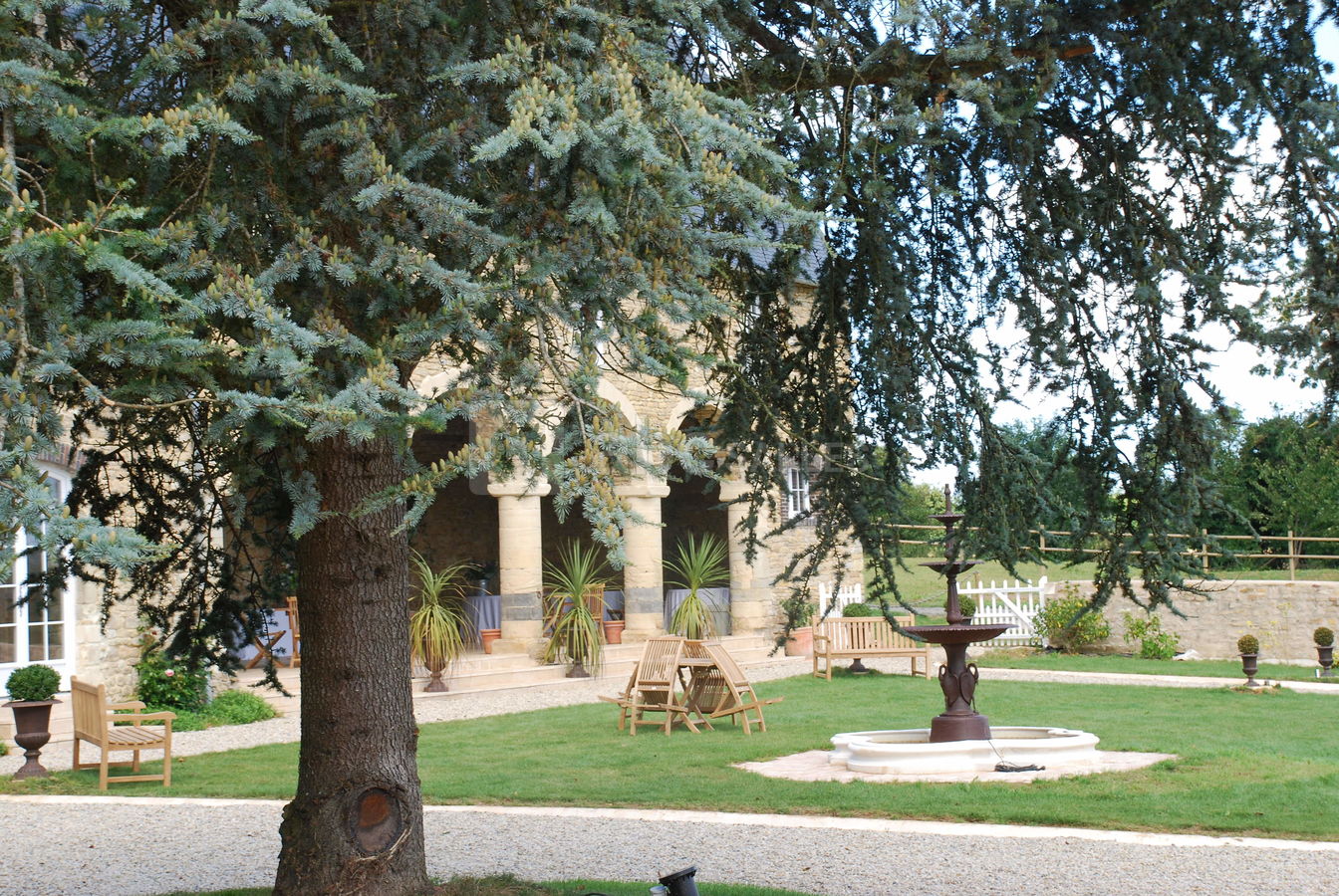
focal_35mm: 72
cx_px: 670
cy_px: 448
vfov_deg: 19.0
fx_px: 2681
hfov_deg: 28.0
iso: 200
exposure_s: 1/100
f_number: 9
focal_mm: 48
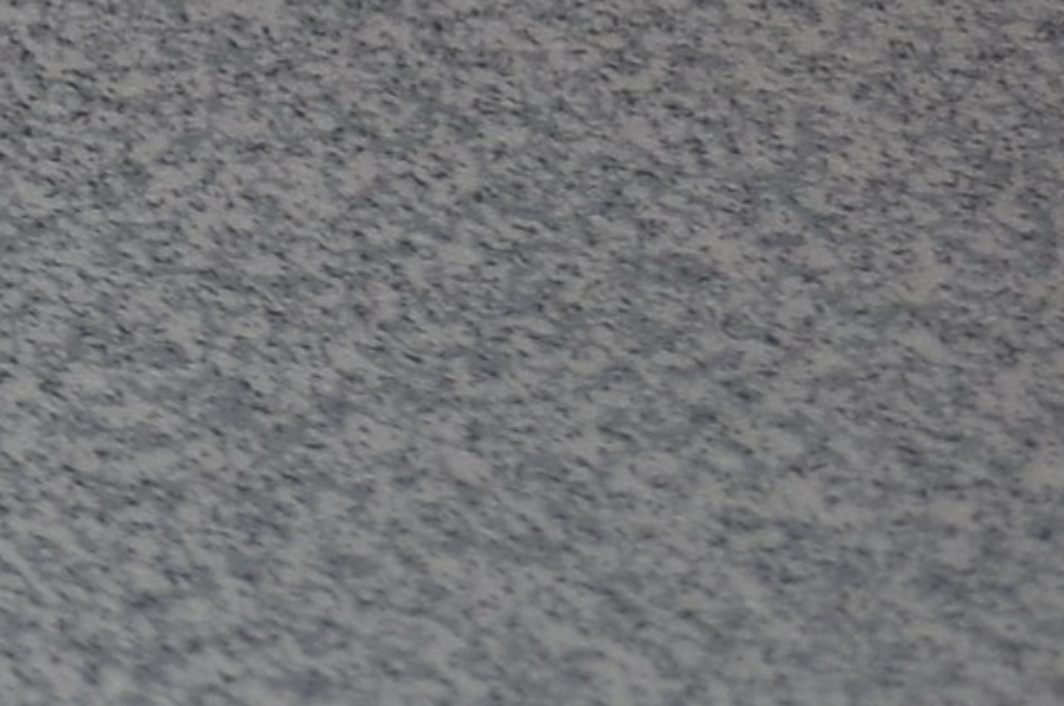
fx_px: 8969
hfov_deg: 5.9
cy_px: -1457
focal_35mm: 304
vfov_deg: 4.3
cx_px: -3066
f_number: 5.6
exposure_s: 1/30
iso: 200
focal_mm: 26
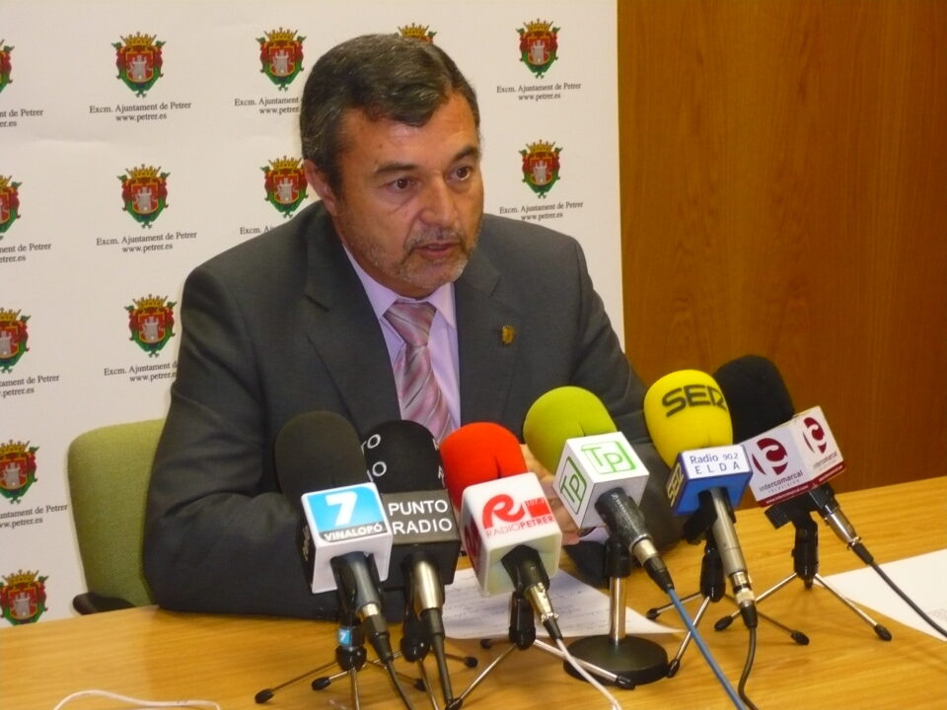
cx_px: 474
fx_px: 2353
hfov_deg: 22.8
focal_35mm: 86
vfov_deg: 17.2
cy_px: 355
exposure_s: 1/30
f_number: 4.5
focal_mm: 14.3
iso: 320
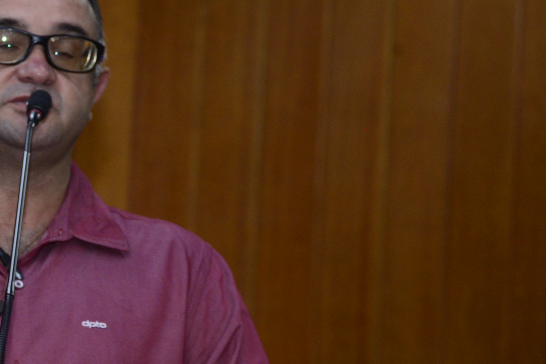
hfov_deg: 8.3
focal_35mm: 248
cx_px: 23
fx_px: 3763
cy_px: 204
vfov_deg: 5.5
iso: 2000
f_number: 5.6
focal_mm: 120
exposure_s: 1/60
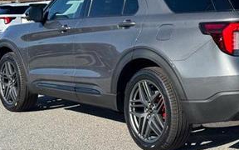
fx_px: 580
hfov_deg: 23.1
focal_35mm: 89
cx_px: 173
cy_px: 47
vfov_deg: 14.6
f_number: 1.78
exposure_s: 1/4310
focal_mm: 6.76
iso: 64
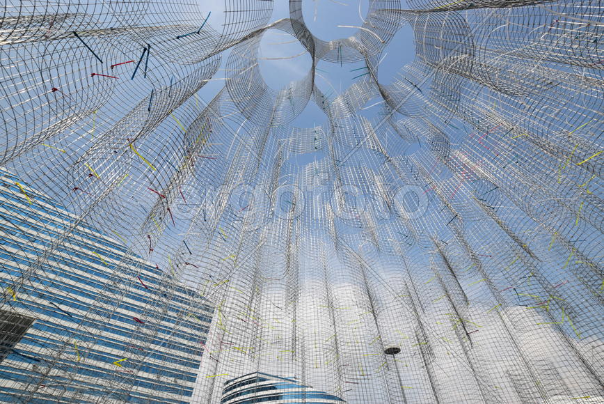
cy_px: 202
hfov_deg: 100.4
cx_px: 302
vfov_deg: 77.4
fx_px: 252
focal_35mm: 15
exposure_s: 1/160
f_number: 11
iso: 100
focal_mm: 10
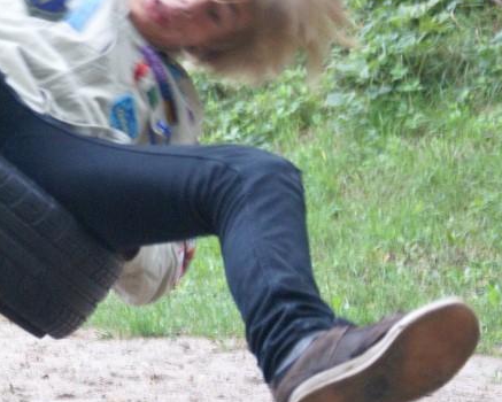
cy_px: 182
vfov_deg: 6.7
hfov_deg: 8.3
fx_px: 3434
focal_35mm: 231
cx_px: 33
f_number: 5.6
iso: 800
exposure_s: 1/60
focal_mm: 70
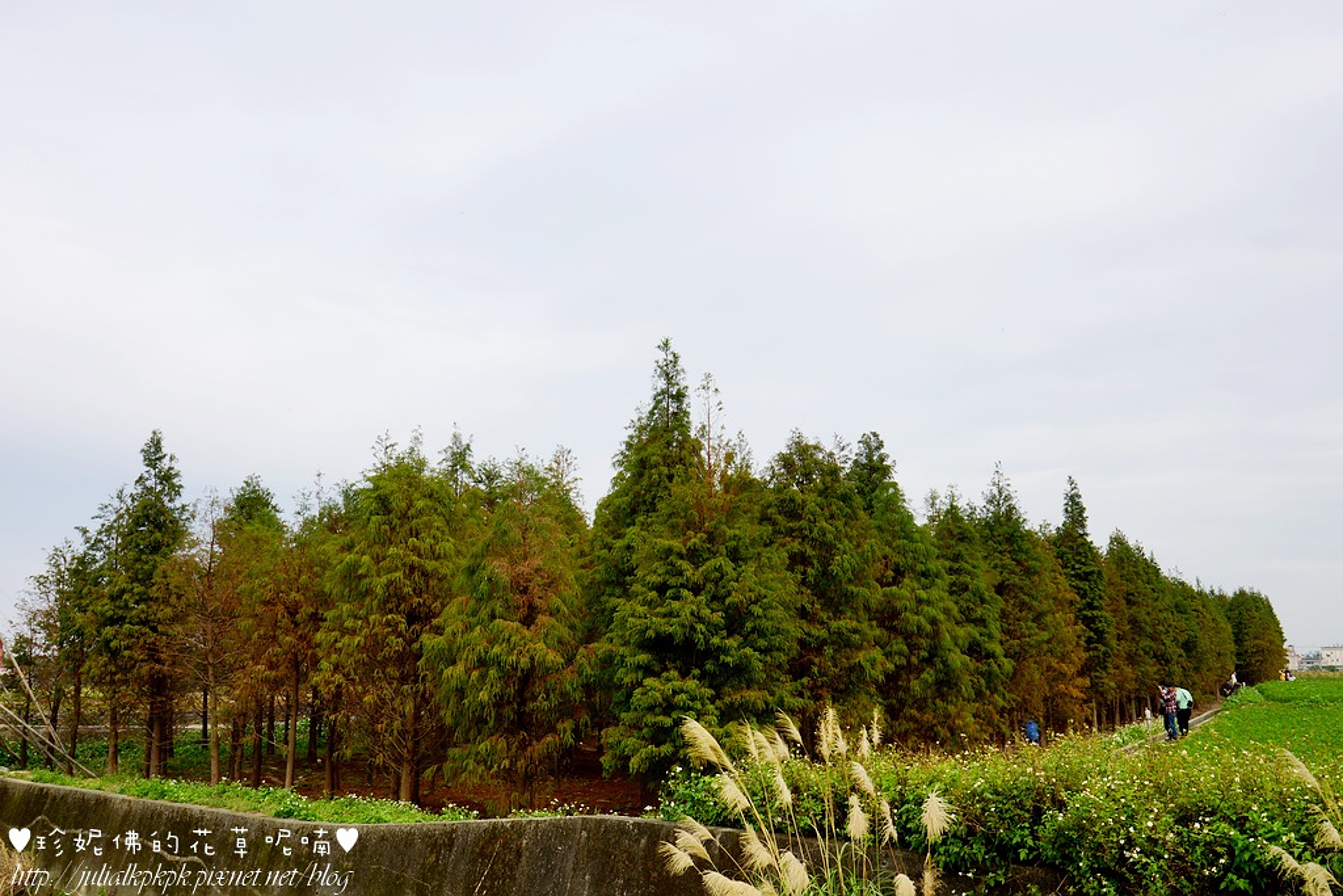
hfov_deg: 53.1
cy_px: 448
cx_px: 672
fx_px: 1343
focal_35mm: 36
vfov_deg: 36.9
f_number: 13
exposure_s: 1/100
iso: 100
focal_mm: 24
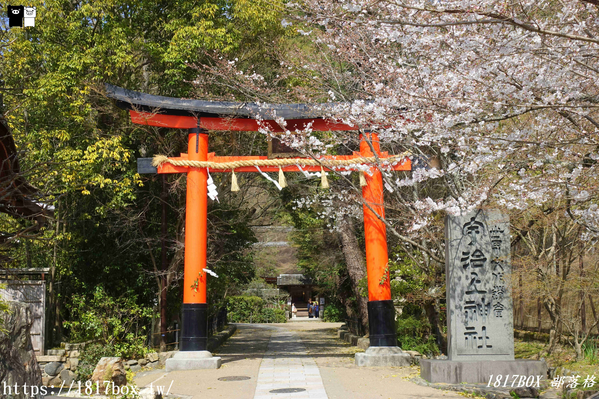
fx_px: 965
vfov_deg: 23.4
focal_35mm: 58
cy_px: 200
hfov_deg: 34.5
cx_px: 300
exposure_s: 1/800
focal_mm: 21.39
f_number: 4
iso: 125
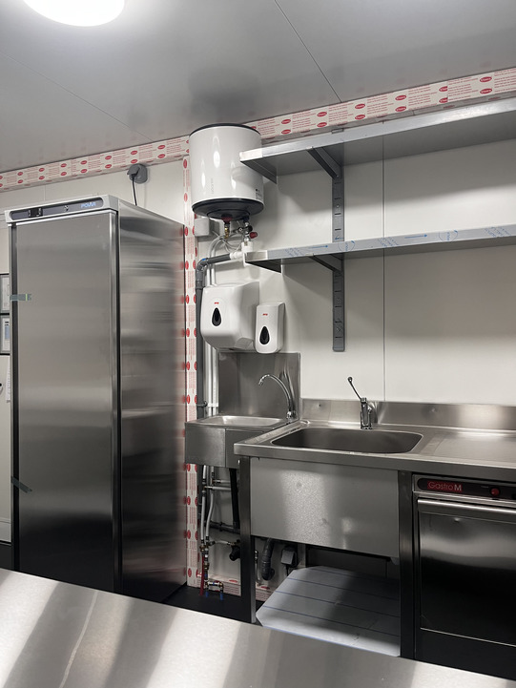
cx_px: 258
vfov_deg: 67.3
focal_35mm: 26
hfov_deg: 53.1
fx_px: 517
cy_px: 344
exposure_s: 1/50
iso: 100
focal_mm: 5.1
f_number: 1.6
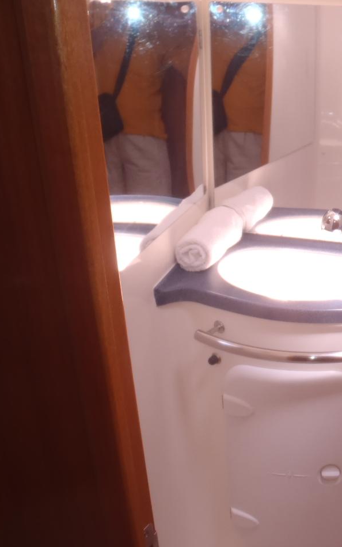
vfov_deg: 49.3
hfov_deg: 29.6
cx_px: 354
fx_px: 596
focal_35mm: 40
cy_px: 272
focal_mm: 5
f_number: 3.5
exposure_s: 1/30
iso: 100
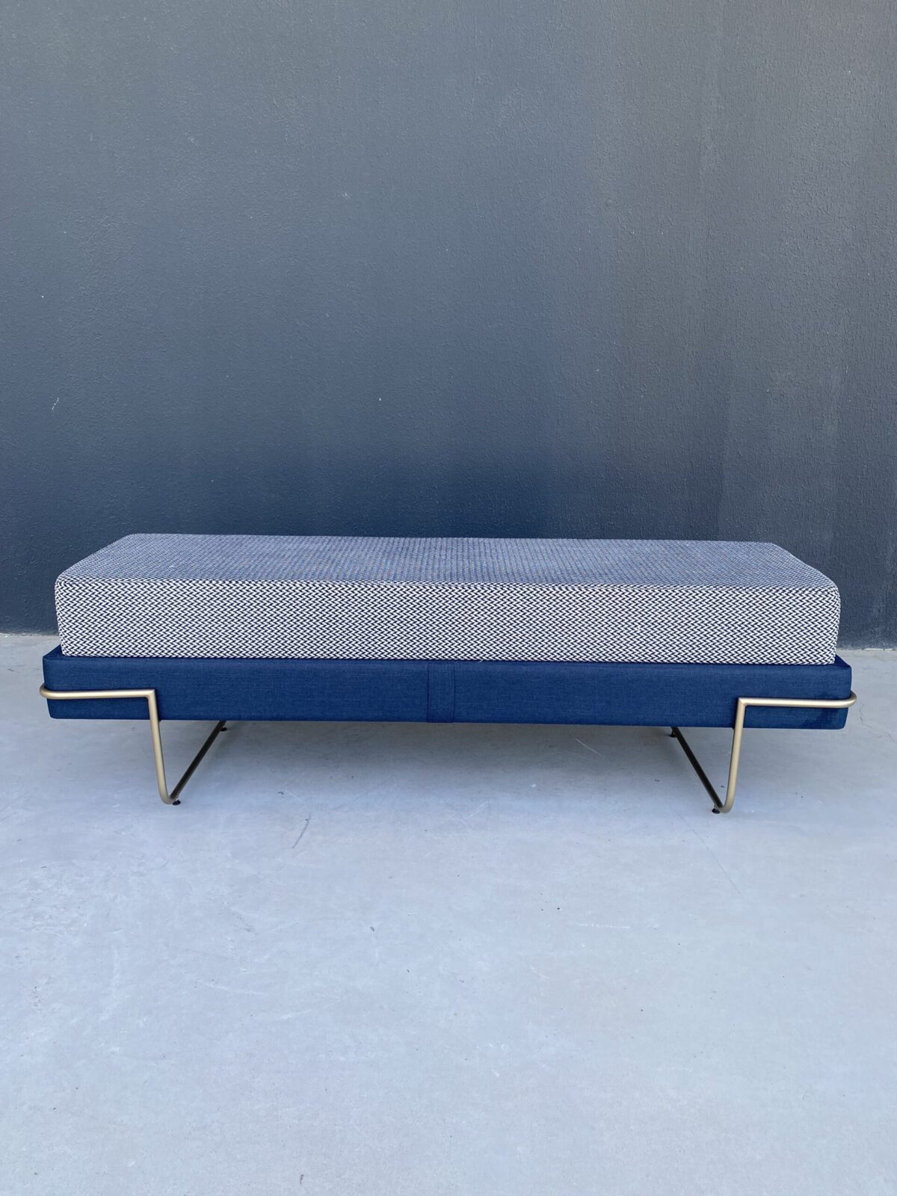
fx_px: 898
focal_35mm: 26
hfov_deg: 53.1
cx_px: 448
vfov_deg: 67.3
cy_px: 598
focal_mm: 4.25
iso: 32
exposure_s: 1/240
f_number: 1.8
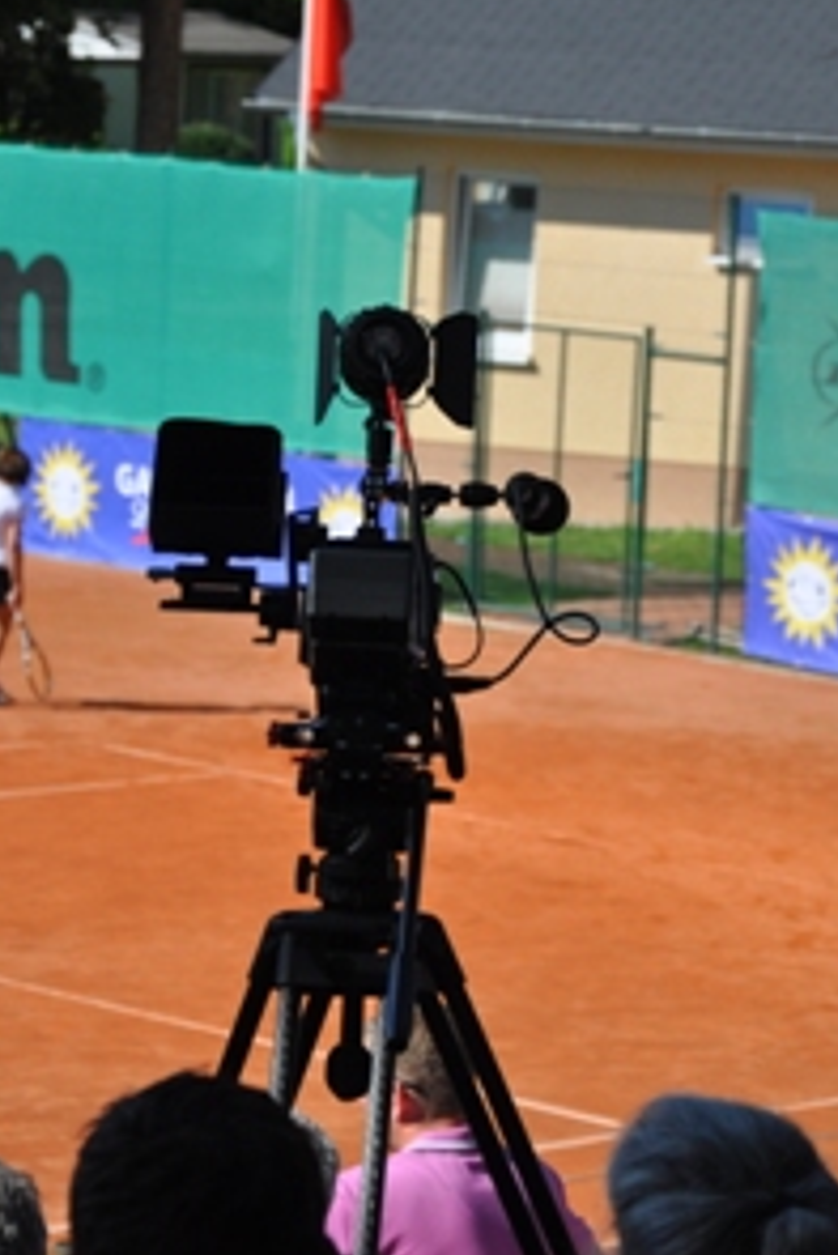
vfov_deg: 12.0
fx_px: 5955
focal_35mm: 171
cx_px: 489
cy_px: 625
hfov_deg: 8.0
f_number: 6.3
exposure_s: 1/1600
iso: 400
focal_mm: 75
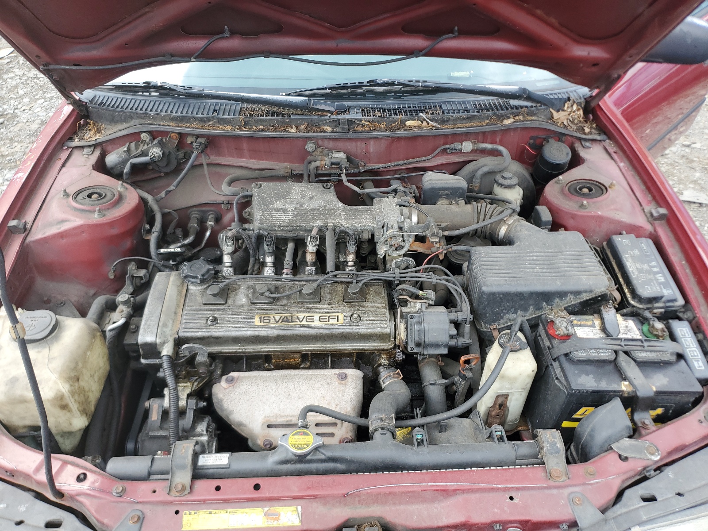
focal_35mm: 26
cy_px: 266
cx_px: 354
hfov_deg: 67.3
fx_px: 532
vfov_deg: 53.1
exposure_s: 1/345
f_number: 1.5
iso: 50
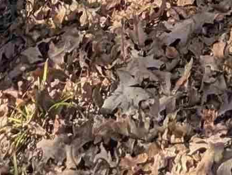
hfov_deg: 20.3
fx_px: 624
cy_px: -419
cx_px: 239
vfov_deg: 9.7
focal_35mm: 93
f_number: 1.7
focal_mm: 2.02
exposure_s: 1/616
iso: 47
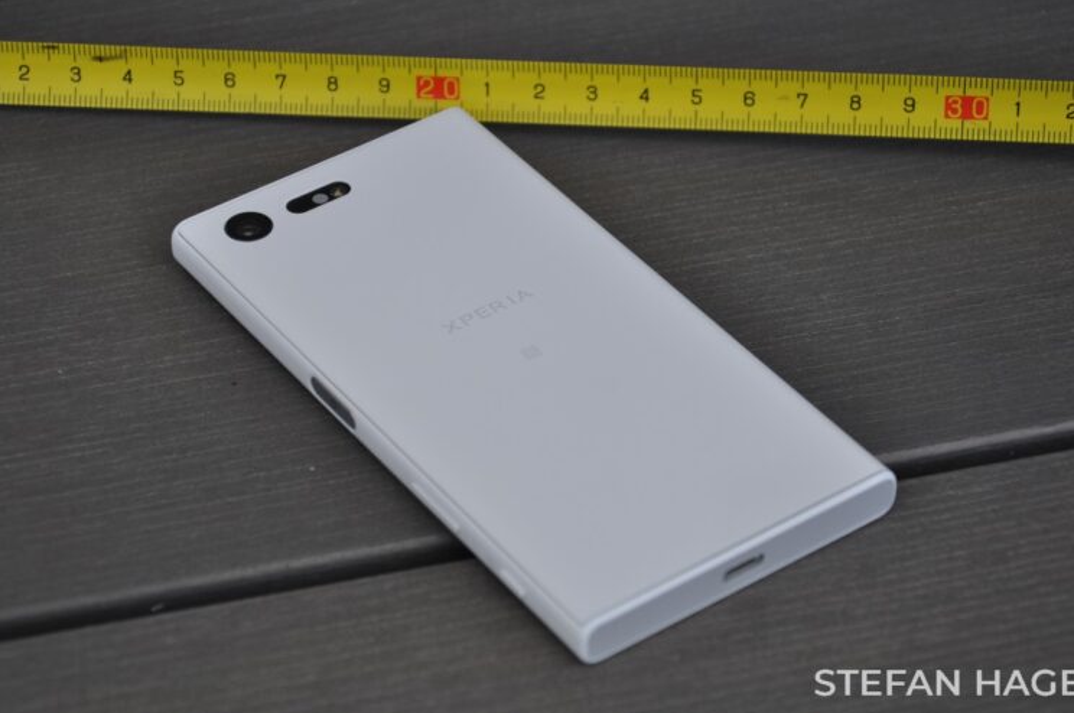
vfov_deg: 10.6
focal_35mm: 129
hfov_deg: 15.9
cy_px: 333
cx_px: 520
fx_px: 3843
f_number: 7.1
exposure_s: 1/200
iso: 200
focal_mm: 80
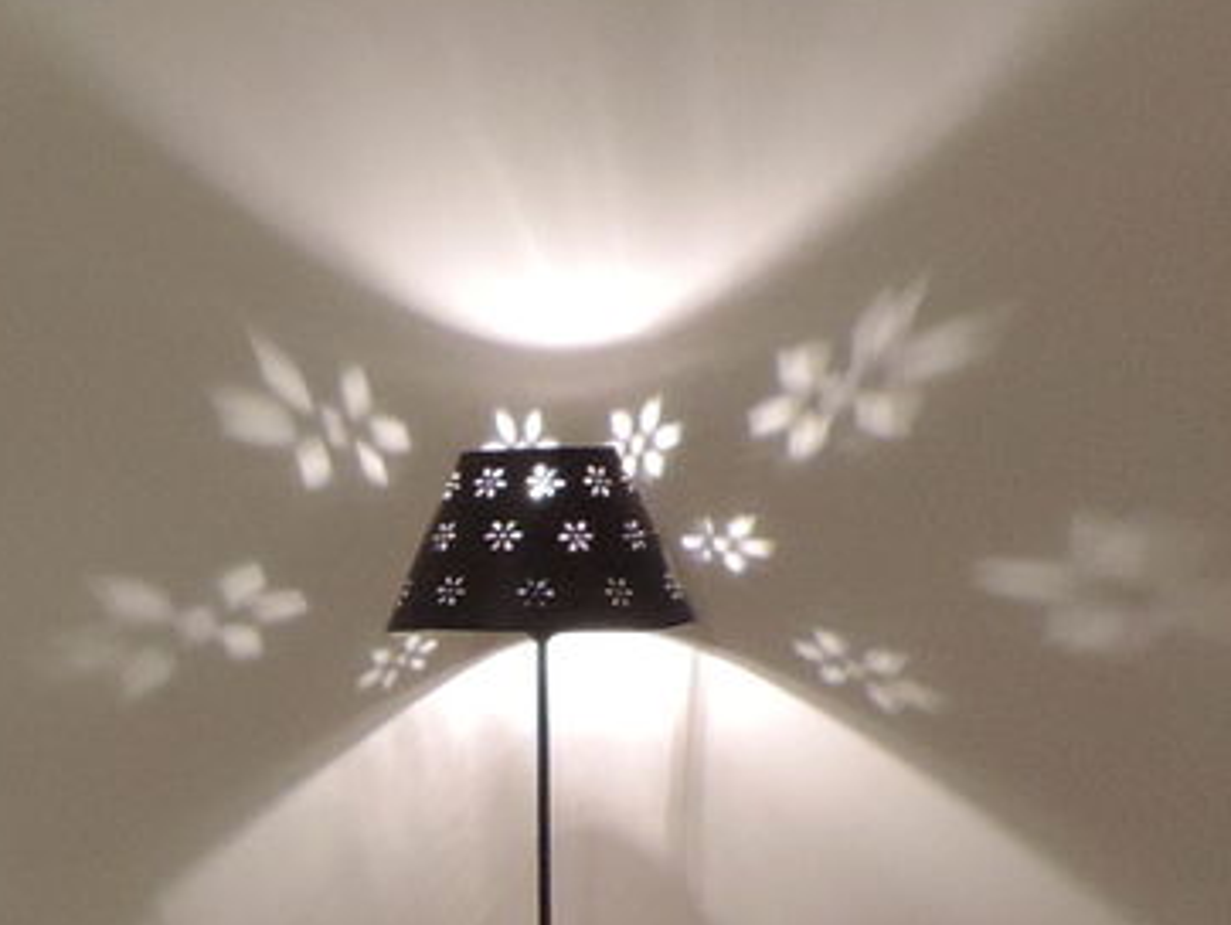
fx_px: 3772
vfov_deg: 13.5
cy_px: 1149
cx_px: -156
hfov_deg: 17.8
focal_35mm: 106
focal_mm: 4.3
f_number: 3
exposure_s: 1/30
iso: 400
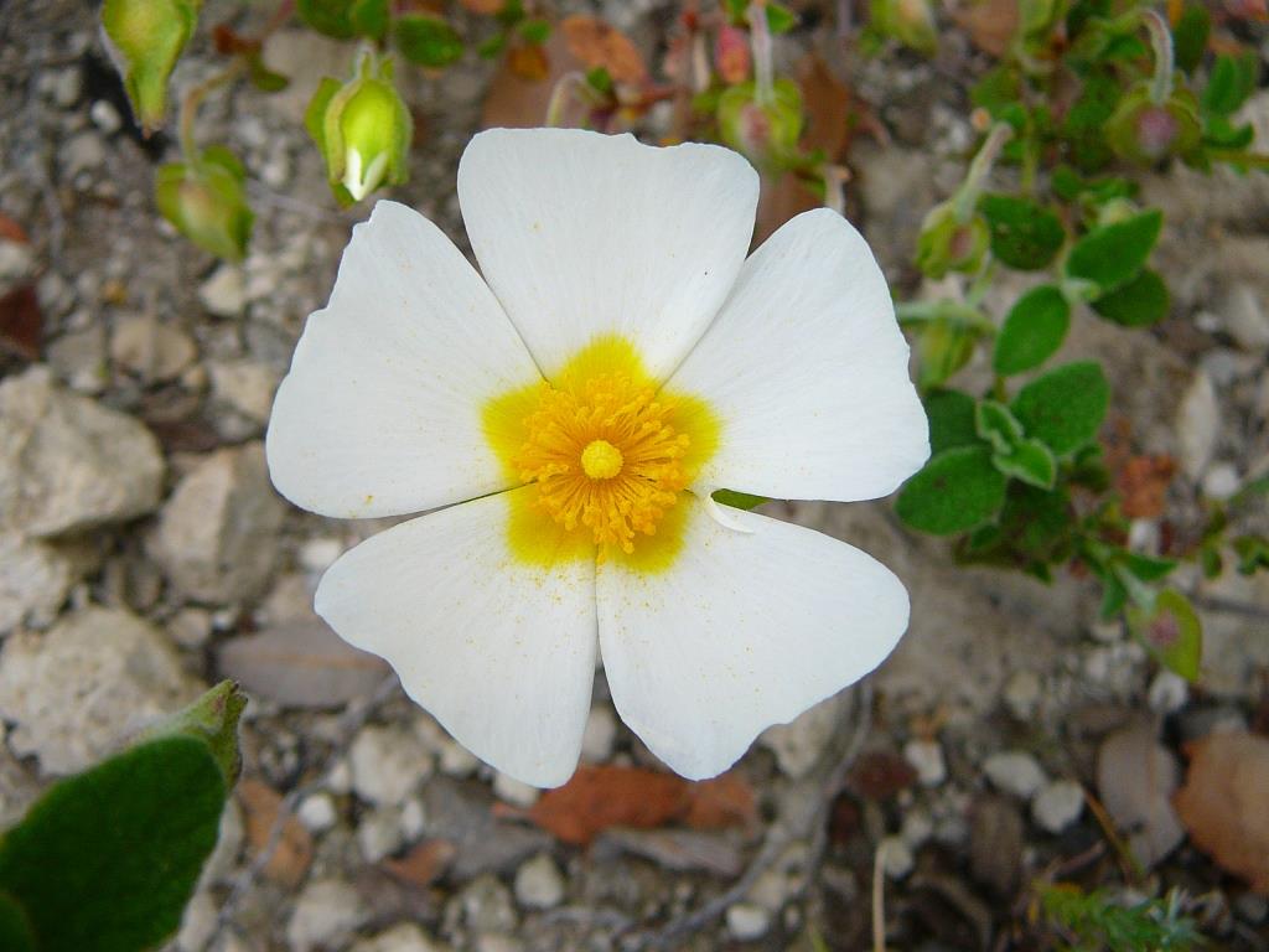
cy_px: 476
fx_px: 1283
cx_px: 634
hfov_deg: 52.6
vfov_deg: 40.7
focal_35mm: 35
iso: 80
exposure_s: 1/400
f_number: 2.8
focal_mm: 5.2
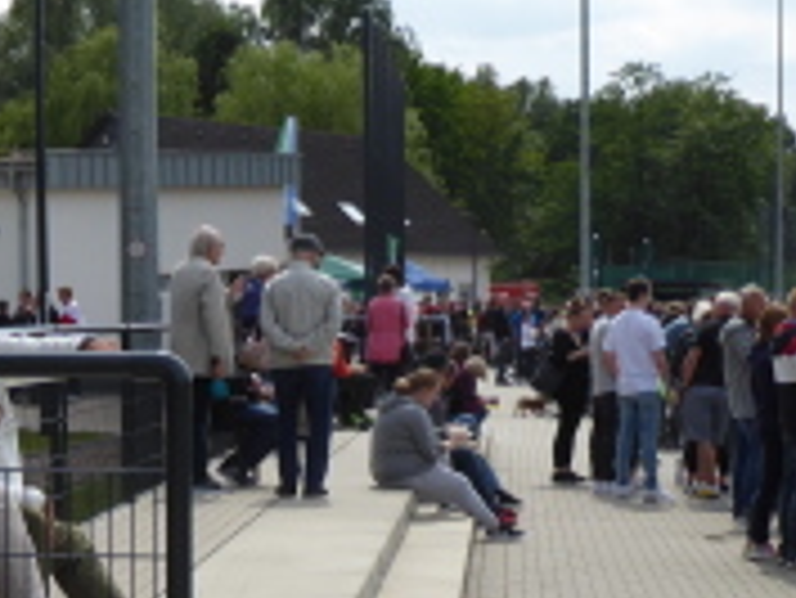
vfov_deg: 13.1
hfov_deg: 17.5
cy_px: 535
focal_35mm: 112
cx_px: 301
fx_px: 2577
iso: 80
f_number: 3.9
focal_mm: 7.8
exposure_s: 1/800
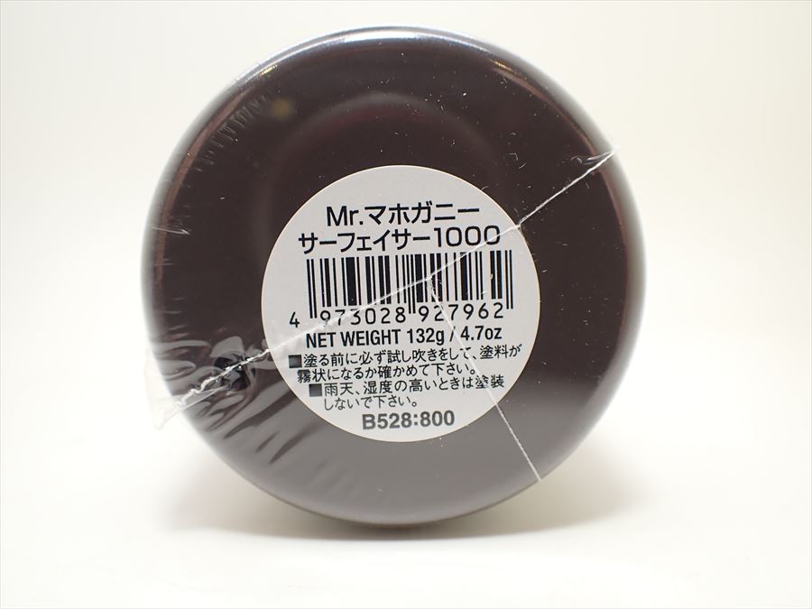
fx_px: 704
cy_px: 304
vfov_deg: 46.8
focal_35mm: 30
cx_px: 406
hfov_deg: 60.0
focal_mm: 5.4
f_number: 2.3
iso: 100
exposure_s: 1/125
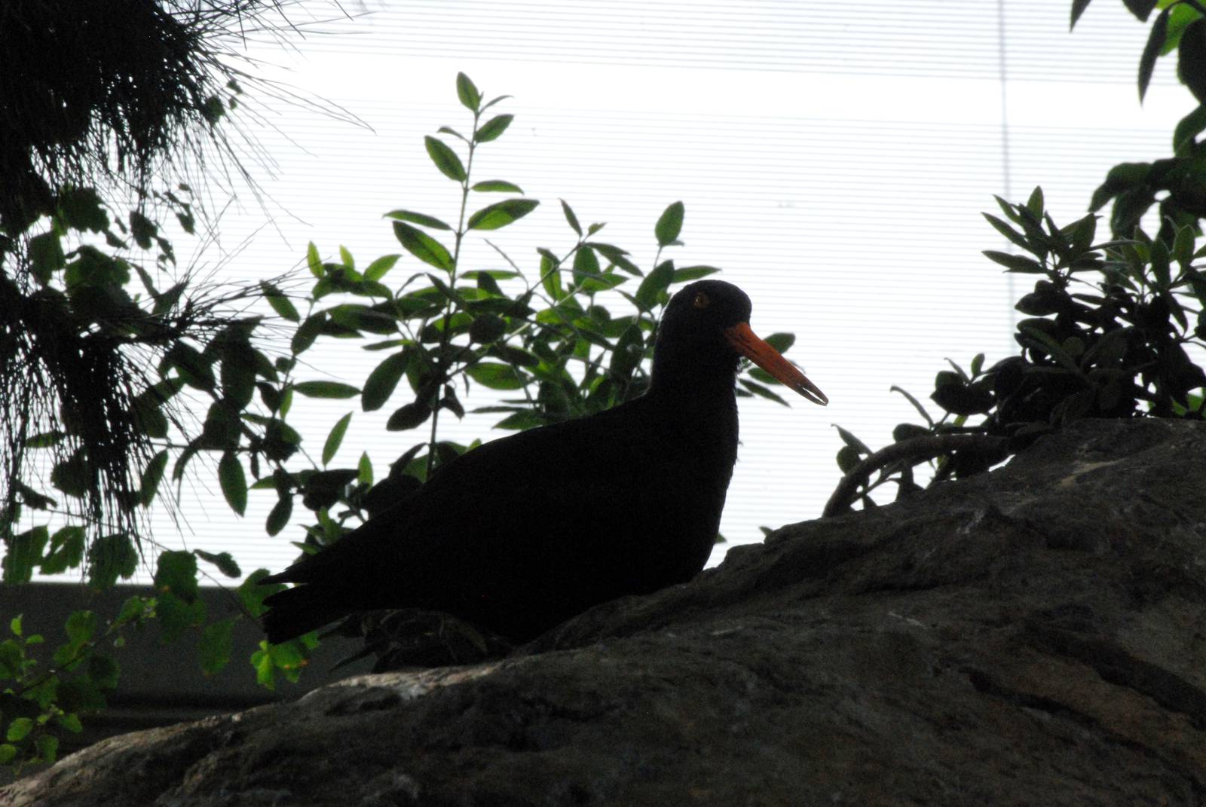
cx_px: 603
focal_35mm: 450
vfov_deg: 3.1
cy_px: 404
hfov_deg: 4.6
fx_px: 15093
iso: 1600
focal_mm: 300
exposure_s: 1/160
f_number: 32
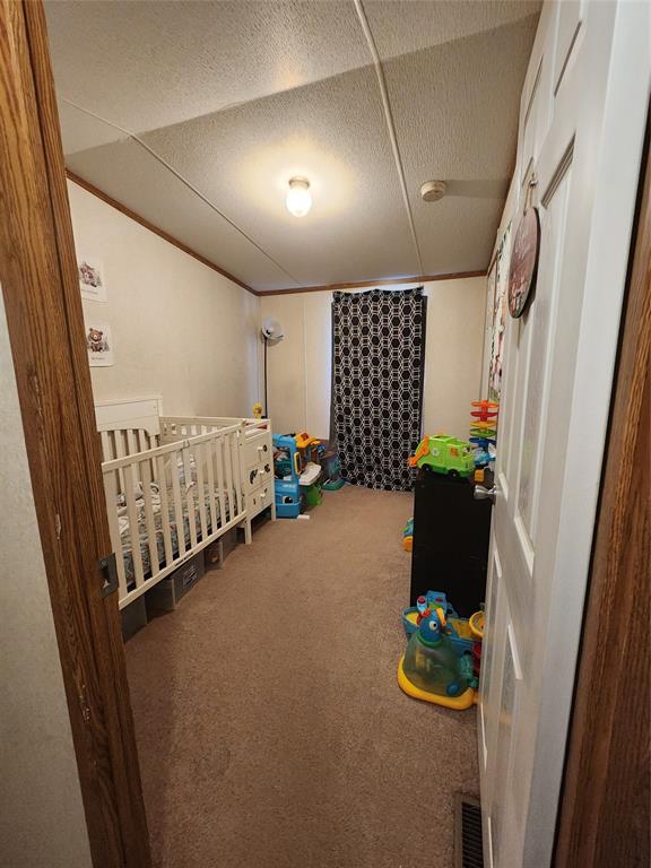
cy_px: 434
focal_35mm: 13
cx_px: 326
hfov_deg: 89.9
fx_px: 326
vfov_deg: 106.2
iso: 640
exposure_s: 1/30
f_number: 2.2
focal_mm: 2.2
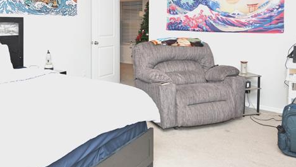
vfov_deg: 35.4
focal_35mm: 32
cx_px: 117
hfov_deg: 60.4
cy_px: 32
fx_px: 251
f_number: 4
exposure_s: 1/15
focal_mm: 14
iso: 560
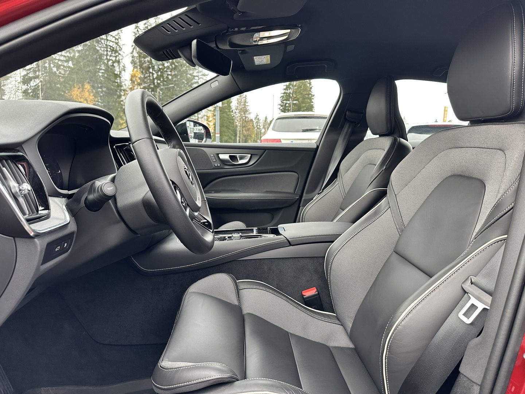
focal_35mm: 24
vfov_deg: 56.8
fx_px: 364
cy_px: 197
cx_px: 262
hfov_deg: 71.6
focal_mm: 6.86
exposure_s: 1/121
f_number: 1.78
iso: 200
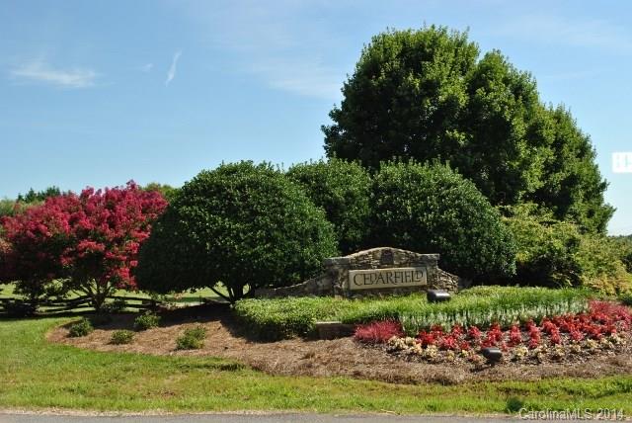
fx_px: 791
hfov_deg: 43.6
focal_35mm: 45
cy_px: 212
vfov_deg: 29.9
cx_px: 316
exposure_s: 1/200
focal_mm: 30
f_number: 8
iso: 100
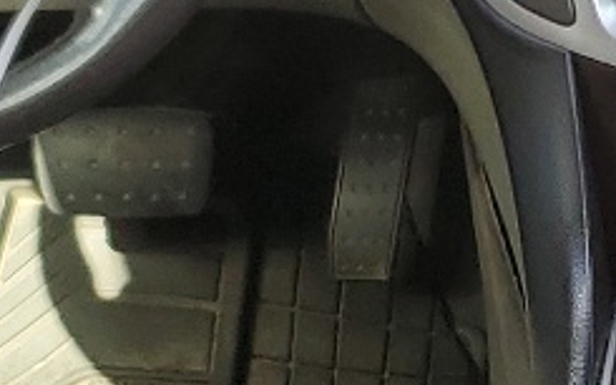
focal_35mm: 180
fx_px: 3021
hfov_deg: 11.4
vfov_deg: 7.2
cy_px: 473
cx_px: 774
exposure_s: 1/135
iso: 50
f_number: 1.5
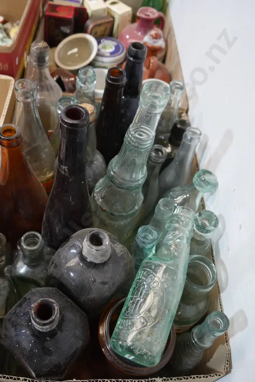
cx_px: 114
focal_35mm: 34
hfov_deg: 38.8
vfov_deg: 55.8
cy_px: 189
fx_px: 361
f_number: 3.6
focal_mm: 16
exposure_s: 1/60
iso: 1600
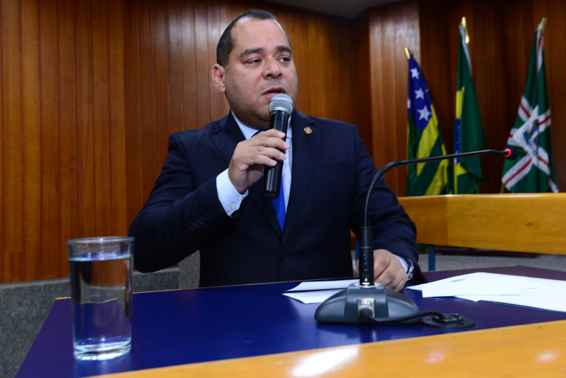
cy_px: 189
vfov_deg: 37.9
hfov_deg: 54.4
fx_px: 550
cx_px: 283
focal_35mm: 35
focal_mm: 35
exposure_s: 1/60
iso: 2500
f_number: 6.3
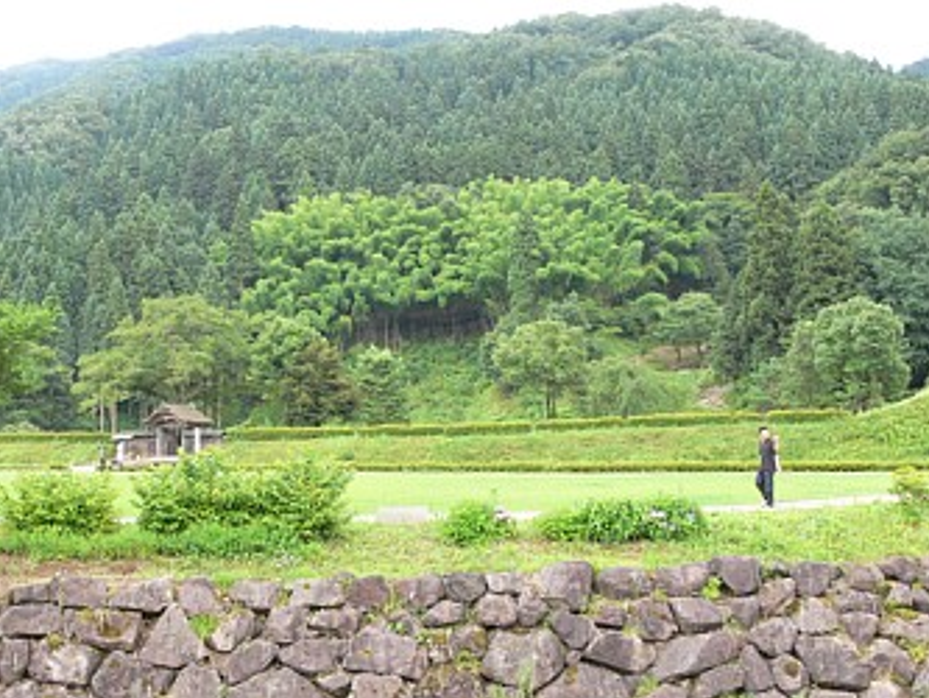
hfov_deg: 44.6
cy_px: 371
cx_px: 377
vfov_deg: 34.4
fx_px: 1128
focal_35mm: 42
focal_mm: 7.4
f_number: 4
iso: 80
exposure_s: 1/50
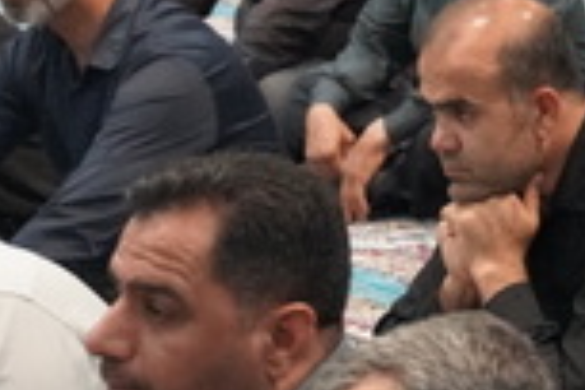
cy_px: -84
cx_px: 1308
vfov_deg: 6.1
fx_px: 3640
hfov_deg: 8.5
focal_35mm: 224
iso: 6400
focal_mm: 38
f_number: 4
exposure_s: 1/160
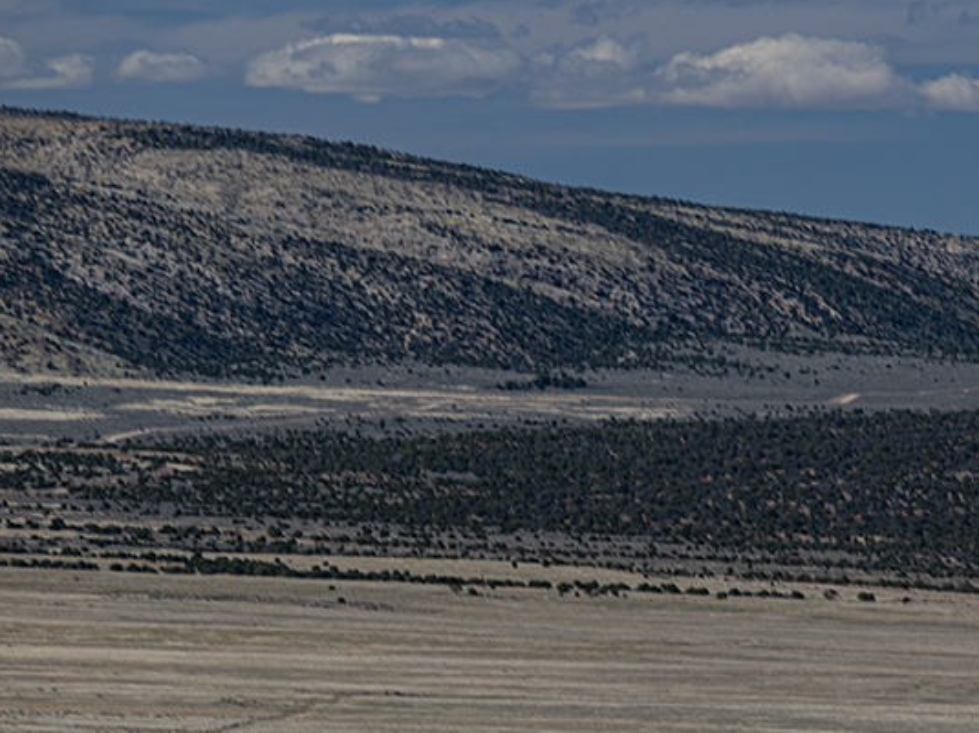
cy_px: 506
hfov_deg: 4.1
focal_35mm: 485
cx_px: 1028
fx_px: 13714
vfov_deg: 3.1
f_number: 7.1
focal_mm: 180
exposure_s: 1/200
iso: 100
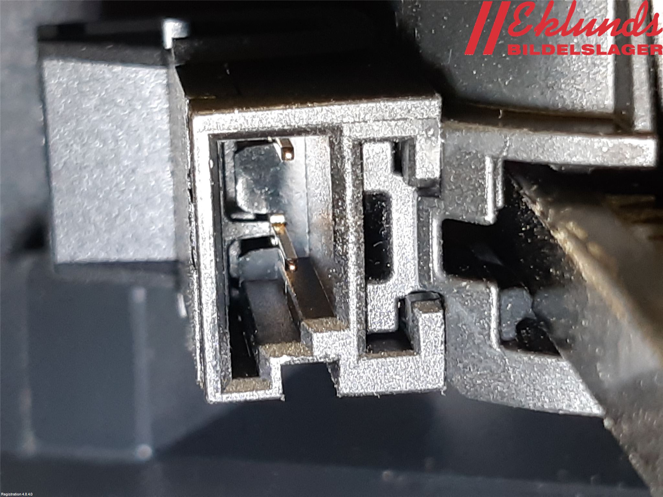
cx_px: 332
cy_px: 248
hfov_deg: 67.3
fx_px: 498
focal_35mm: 26
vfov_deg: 53.1
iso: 125
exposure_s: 1/50
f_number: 1.7
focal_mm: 3.93
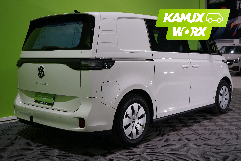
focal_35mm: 42
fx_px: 281
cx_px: 120
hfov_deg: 46.4
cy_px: 80
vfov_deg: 31.9
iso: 1000
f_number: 4.5
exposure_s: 1/160
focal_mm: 42
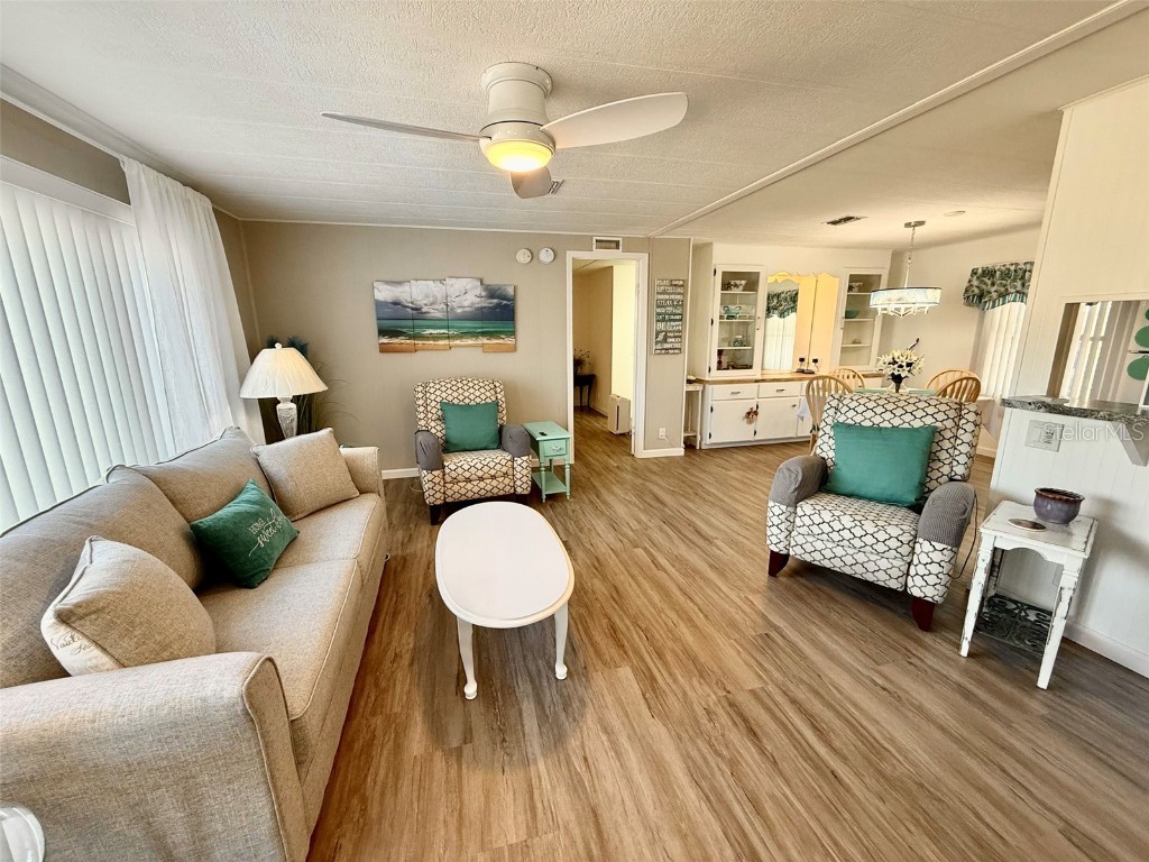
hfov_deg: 102.1
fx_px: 465
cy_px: 431
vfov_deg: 85.7
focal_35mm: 14
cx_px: 574
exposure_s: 1/120
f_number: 2.2
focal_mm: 2.22
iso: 200
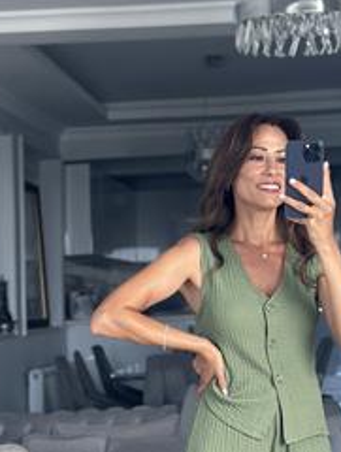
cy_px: 460
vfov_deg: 18.8
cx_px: 268
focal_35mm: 101
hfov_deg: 14.6
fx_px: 1322
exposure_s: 1/133
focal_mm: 6.86
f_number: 1.78
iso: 125
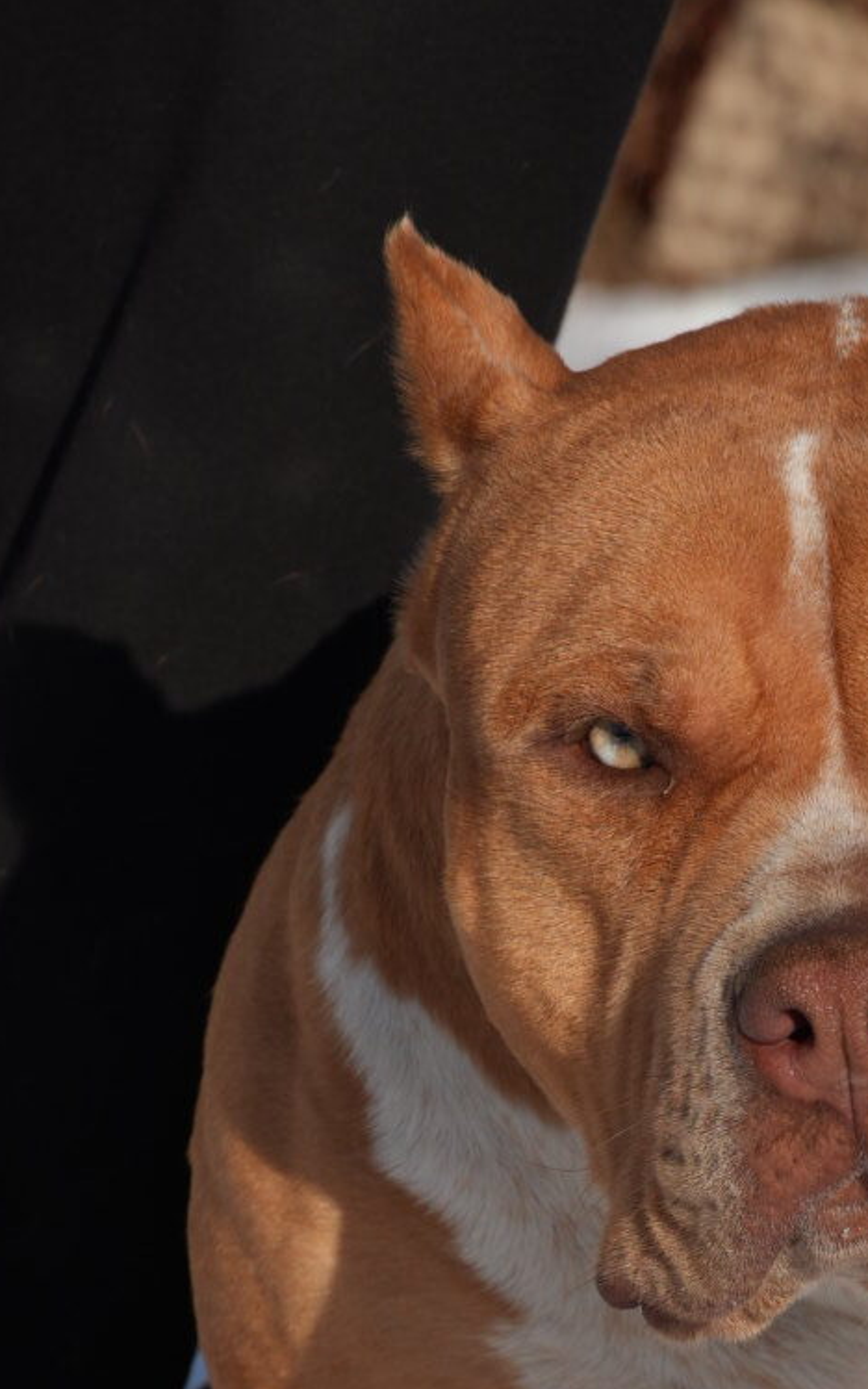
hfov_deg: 4.1
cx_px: 859
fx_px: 12118
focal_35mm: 320
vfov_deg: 6.5
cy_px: 1391
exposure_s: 1/500
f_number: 8
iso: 100
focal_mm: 97
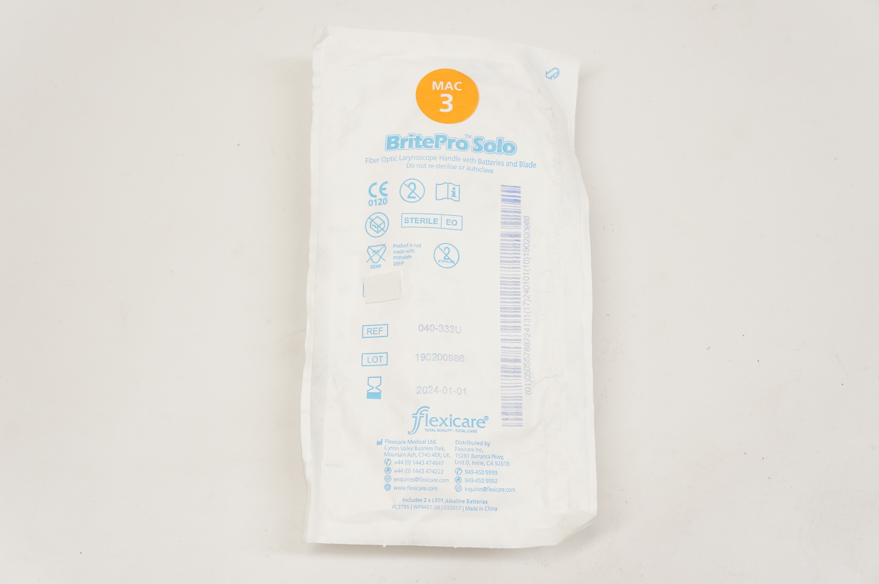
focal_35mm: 48
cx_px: 440
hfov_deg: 41.2
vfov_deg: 28.0
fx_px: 1171
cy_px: 292
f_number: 7.1
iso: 800
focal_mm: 32
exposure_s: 1/125
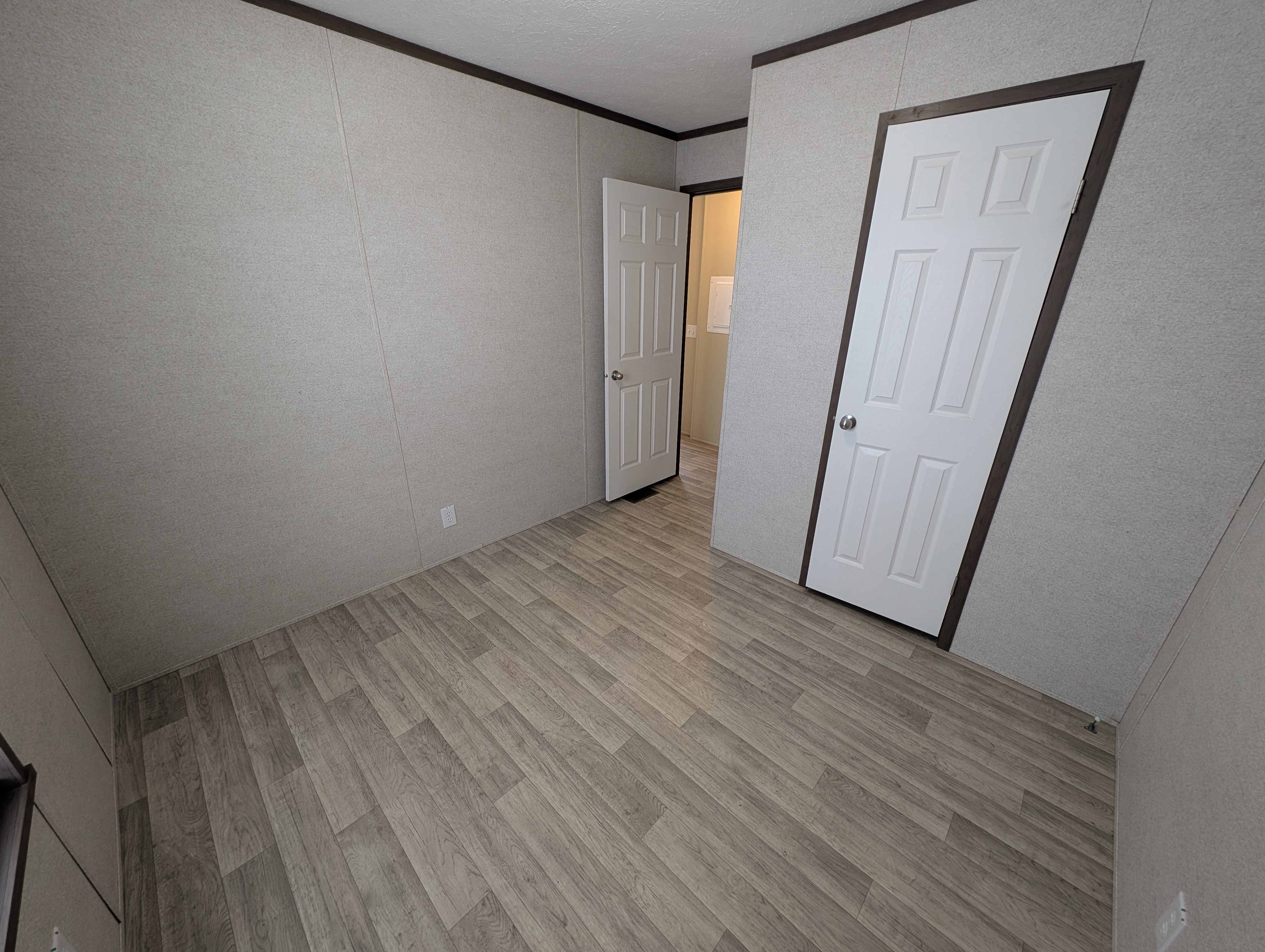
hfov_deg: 110.5
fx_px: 439
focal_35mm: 12
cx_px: 632
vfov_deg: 94.6
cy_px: 476
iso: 59
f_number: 1.95
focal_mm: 2.23
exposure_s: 1/24
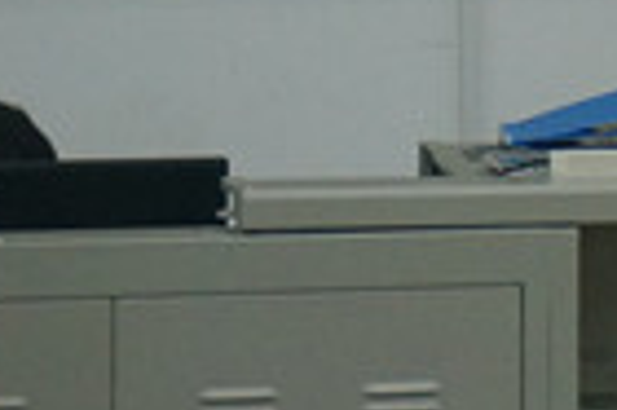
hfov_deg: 5.6
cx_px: 1661
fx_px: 6006
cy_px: -412
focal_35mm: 351
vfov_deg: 3.9
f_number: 5.6
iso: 1000
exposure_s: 1/80
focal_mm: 41
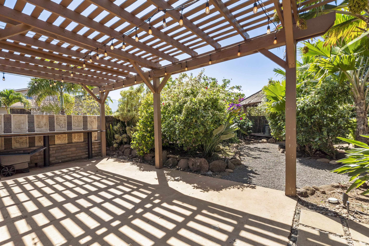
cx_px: 184
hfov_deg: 96.7
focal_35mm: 16
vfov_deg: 73.7
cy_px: 123
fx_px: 164
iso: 100
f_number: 8
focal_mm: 16
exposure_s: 1/125
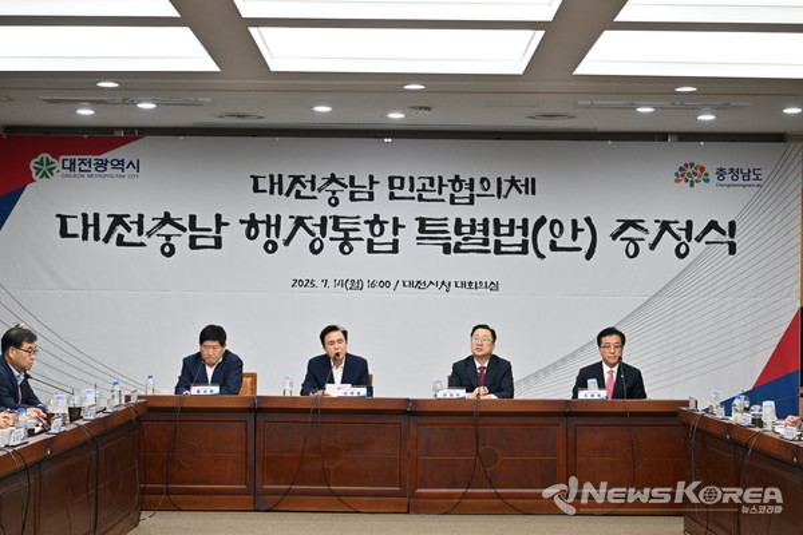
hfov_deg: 28.8
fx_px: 1561
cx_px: 402
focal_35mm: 70
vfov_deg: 19.5
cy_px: 268
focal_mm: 70
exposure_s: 1/250
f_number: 7.1
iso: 3200
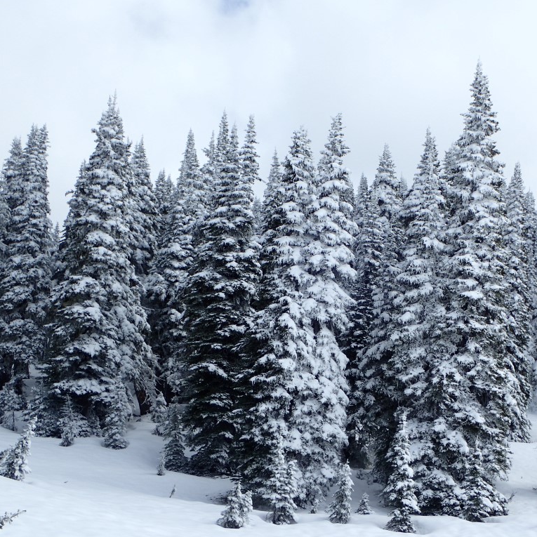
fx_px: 1018
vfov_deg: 29.6
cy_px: 268
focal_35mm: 58
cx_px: 358
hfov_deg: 29.3
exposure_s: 1/800
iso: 100
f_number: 4.5
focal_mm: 8.99
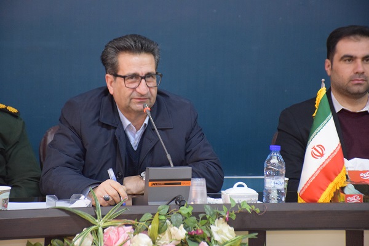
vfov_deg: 10.8
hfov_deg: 16.1
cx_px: 184
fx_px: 1307
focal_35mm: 128
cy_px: 123
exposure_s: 1/60
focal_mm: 85
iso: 3600
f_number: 5.3
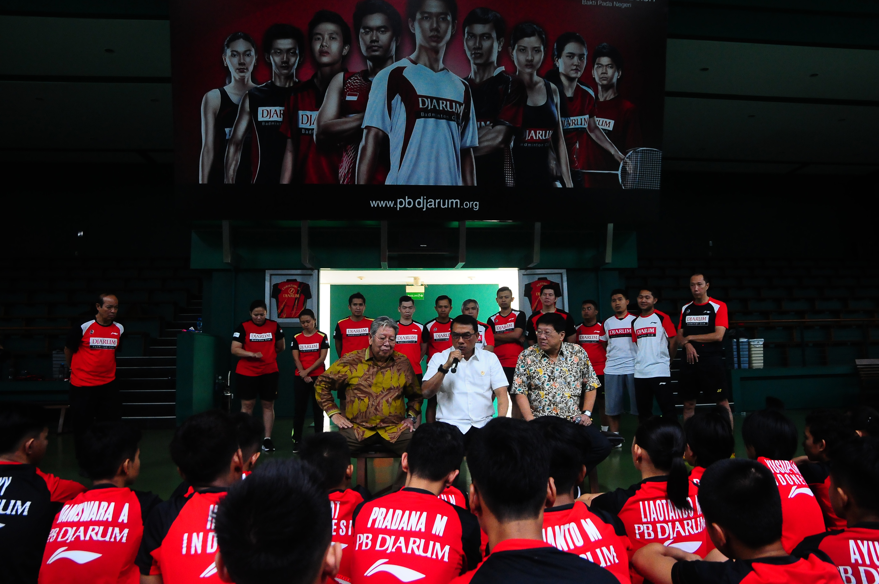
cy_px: 292
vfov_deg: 53.0
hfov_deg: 73.8
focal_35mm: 24
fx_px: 585
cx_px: 440
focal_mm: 16
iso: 1250
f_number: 5
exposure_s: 1/30
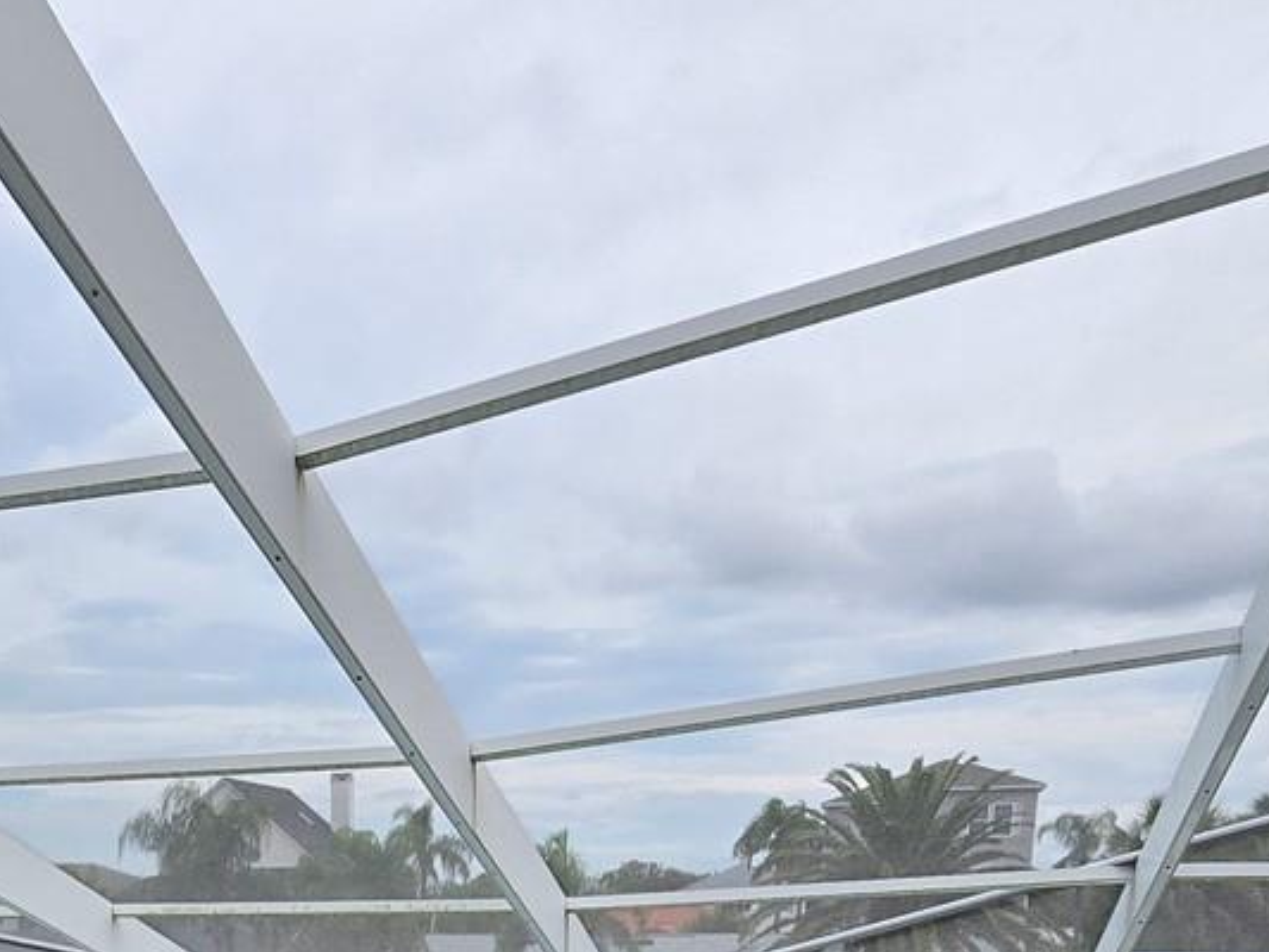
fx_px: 1430
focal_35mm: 39
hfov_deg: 45.0
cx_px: 219
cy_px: 1219
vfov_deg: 29.9
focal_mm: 2.2
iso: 50
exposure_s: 1/992
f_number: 2.2
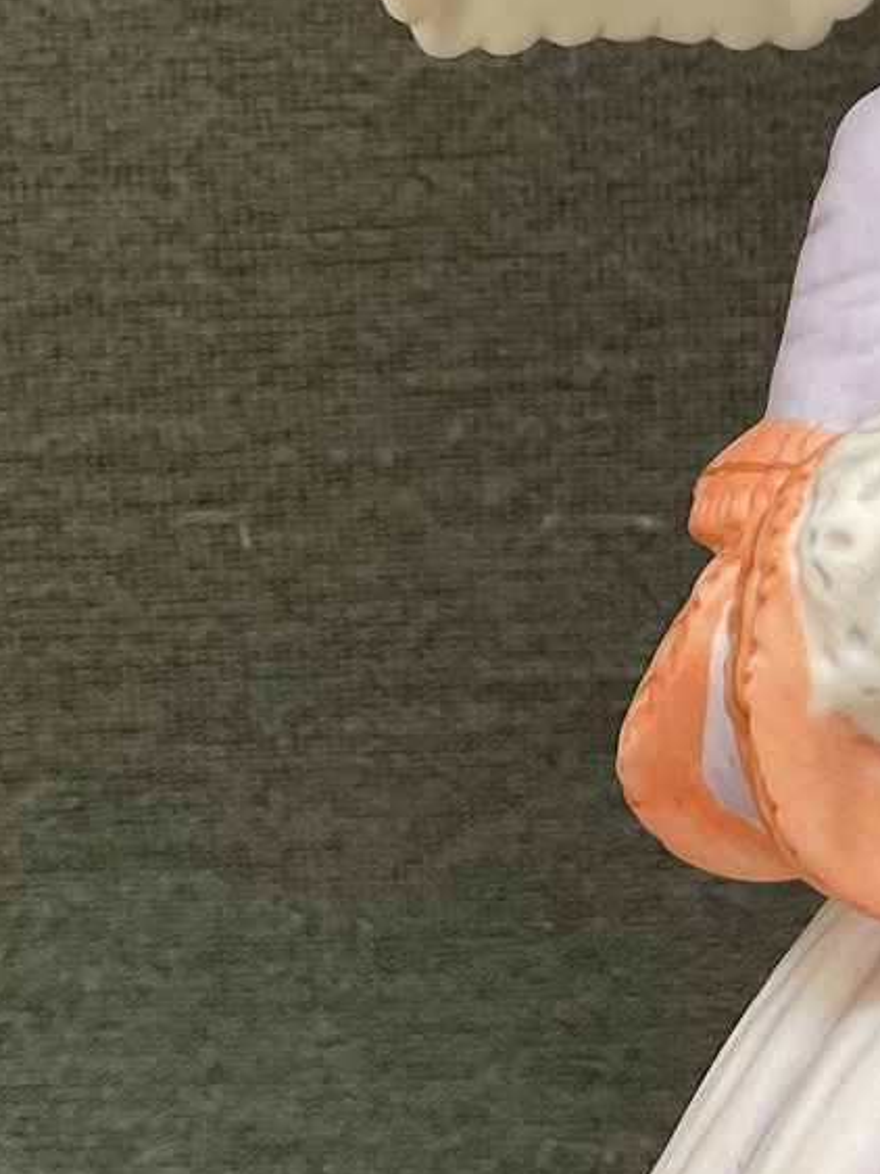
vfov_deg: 24.6
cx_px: 1200
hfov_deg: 17.5
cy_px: 216
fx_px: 2645
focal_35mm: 78
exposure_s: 1/60
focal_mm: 3
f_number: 1.8
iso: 64
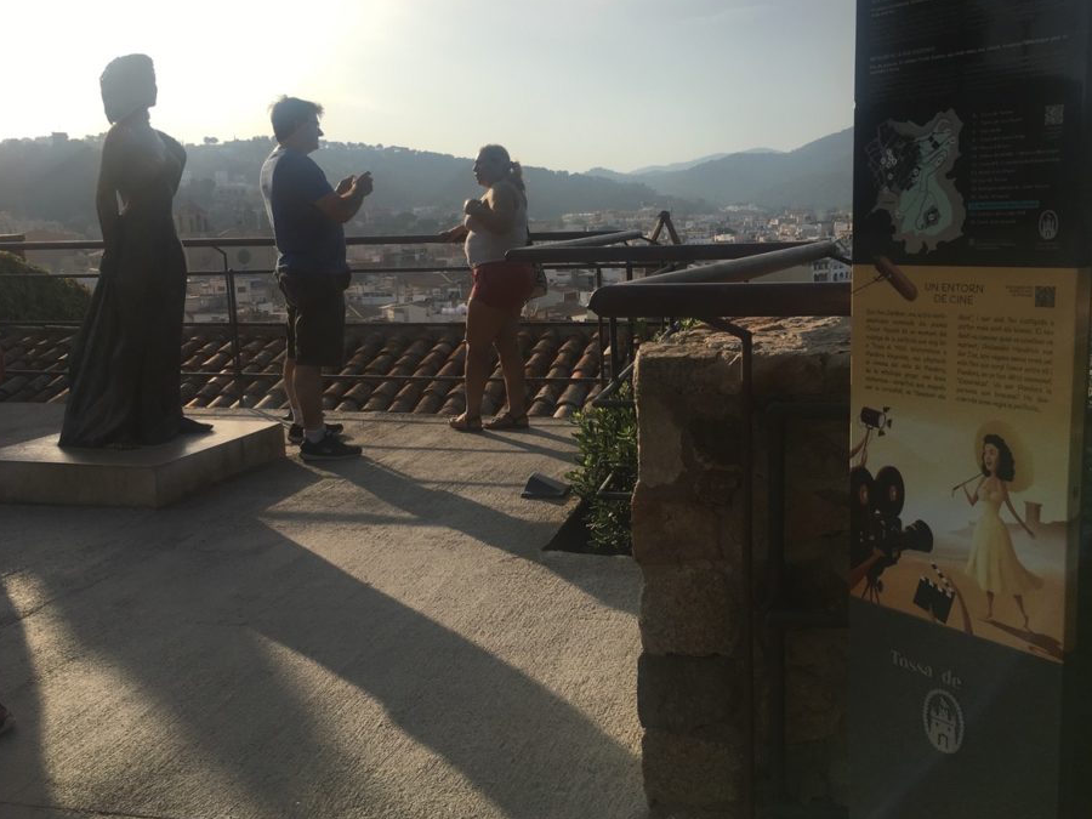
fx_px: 1041
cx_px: 608
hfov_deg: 55.2
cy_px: 394
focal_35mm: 33
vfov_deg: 42.9
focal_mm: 4.15
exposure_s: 1/1748
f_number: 2.2
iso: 25
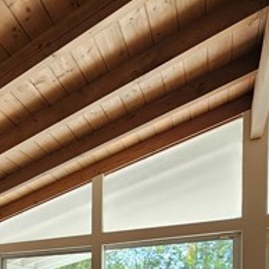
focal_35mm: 38
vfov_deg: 35.6
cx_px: -29
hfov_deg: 36.8
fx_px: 334
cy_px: 313
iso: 80
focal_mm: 2.2
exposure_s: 1/60
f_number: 2.2
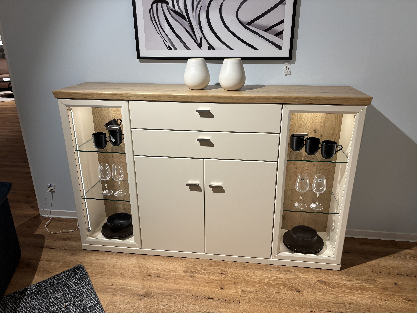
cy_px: 156
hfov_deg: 67.3
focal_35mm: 26
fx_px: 313
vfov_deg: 53.1
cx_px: 208
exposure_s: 1/100
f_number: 1.6
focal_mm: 5.96
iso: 80
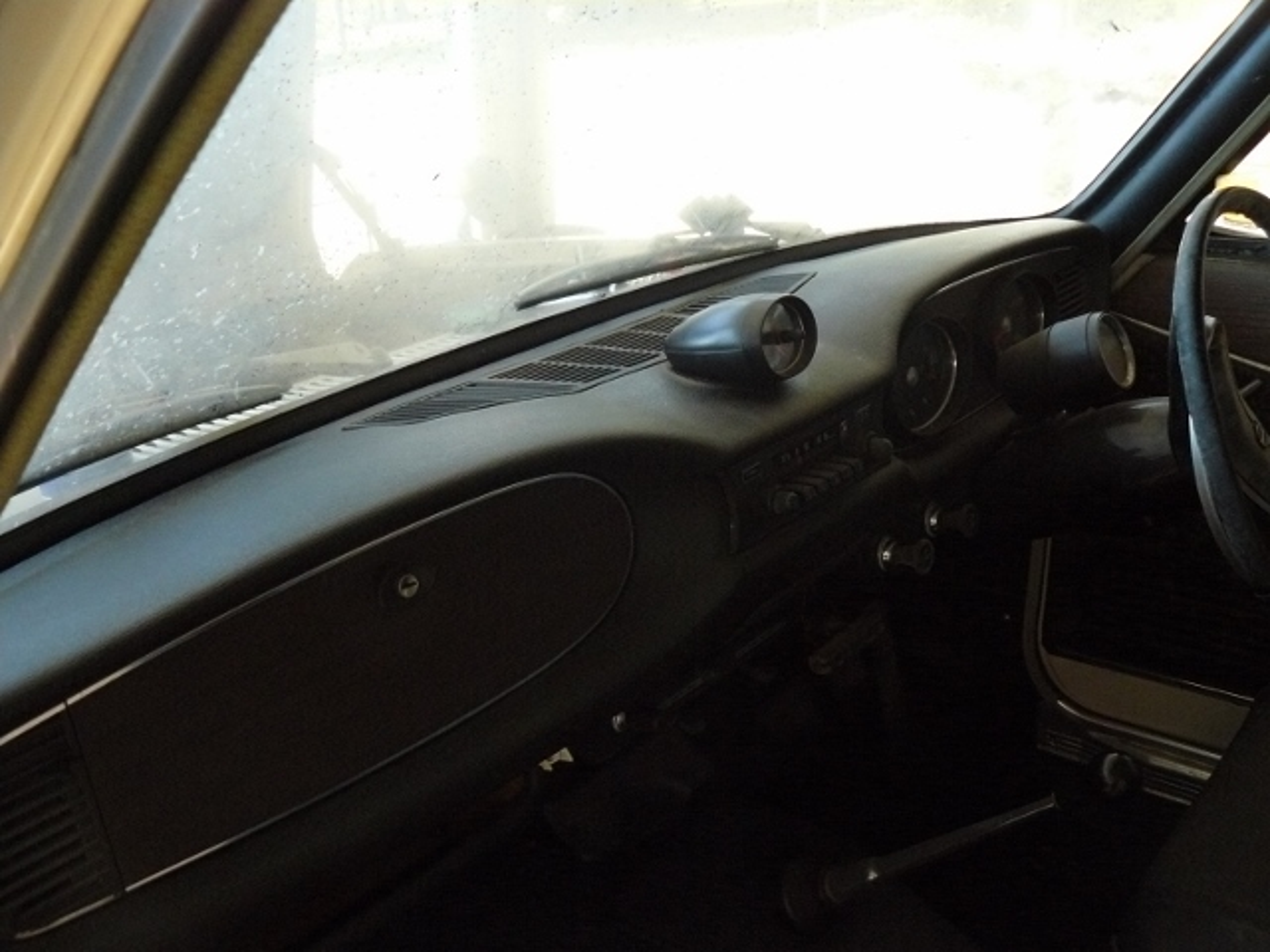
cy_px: 476
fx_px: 1321
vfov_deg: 39.7
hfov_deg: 51.4
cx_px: 635
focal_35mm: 36
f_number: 2.8
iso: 400
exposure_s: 1/125
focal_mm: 6
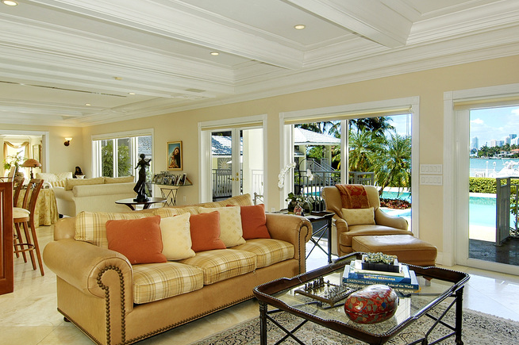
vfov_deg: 53.0
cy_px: 184
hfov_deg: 73.7
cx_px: 244
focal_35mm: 24
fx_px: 346
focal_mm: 12
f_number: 8
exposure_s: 1/8
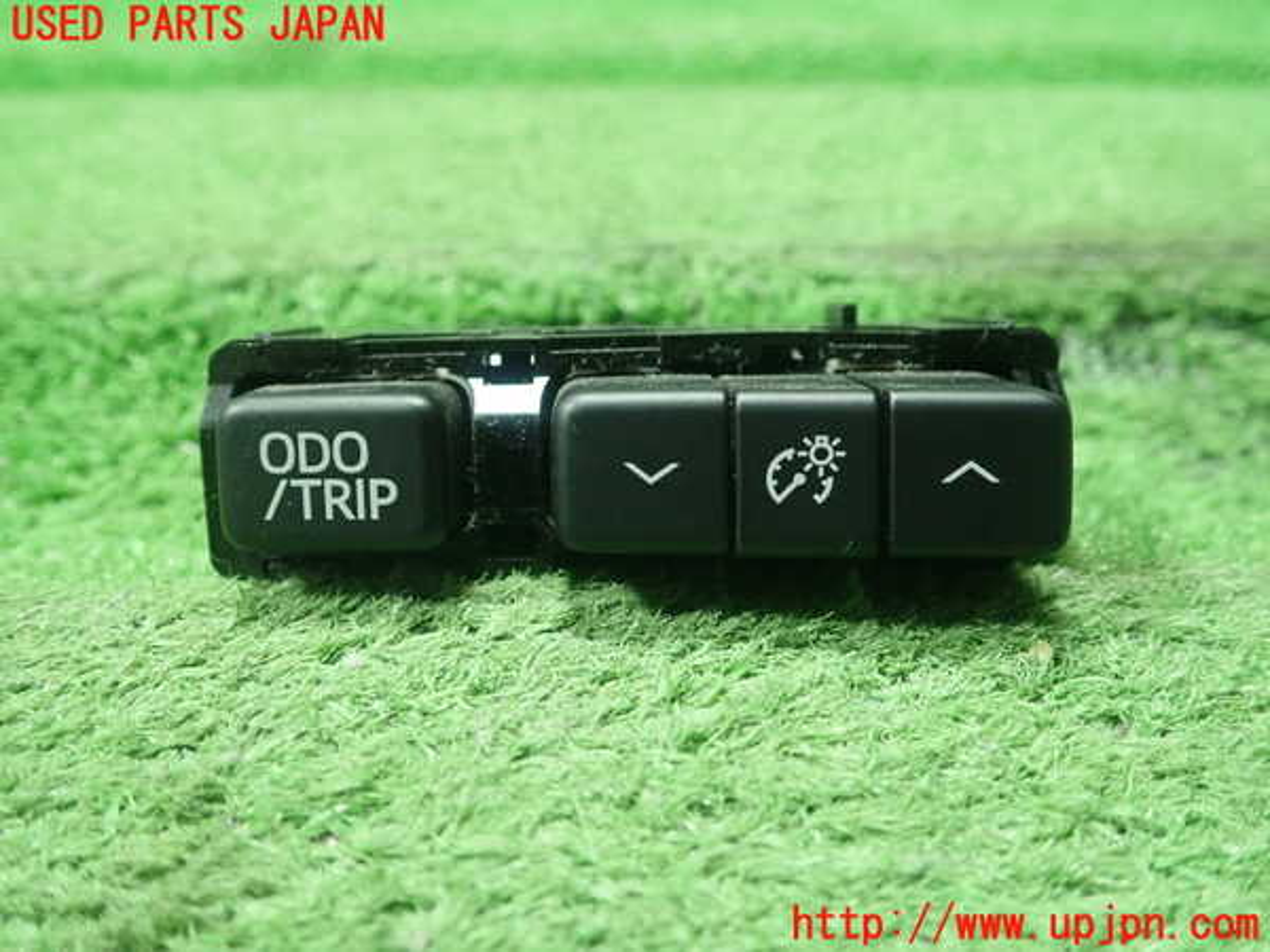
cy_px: 476
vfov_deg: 46.8
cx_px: 635
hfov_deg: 60.0
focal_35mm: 30
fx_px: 1101
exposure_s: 1/125
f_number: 2.3
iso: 800
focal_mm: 5.5
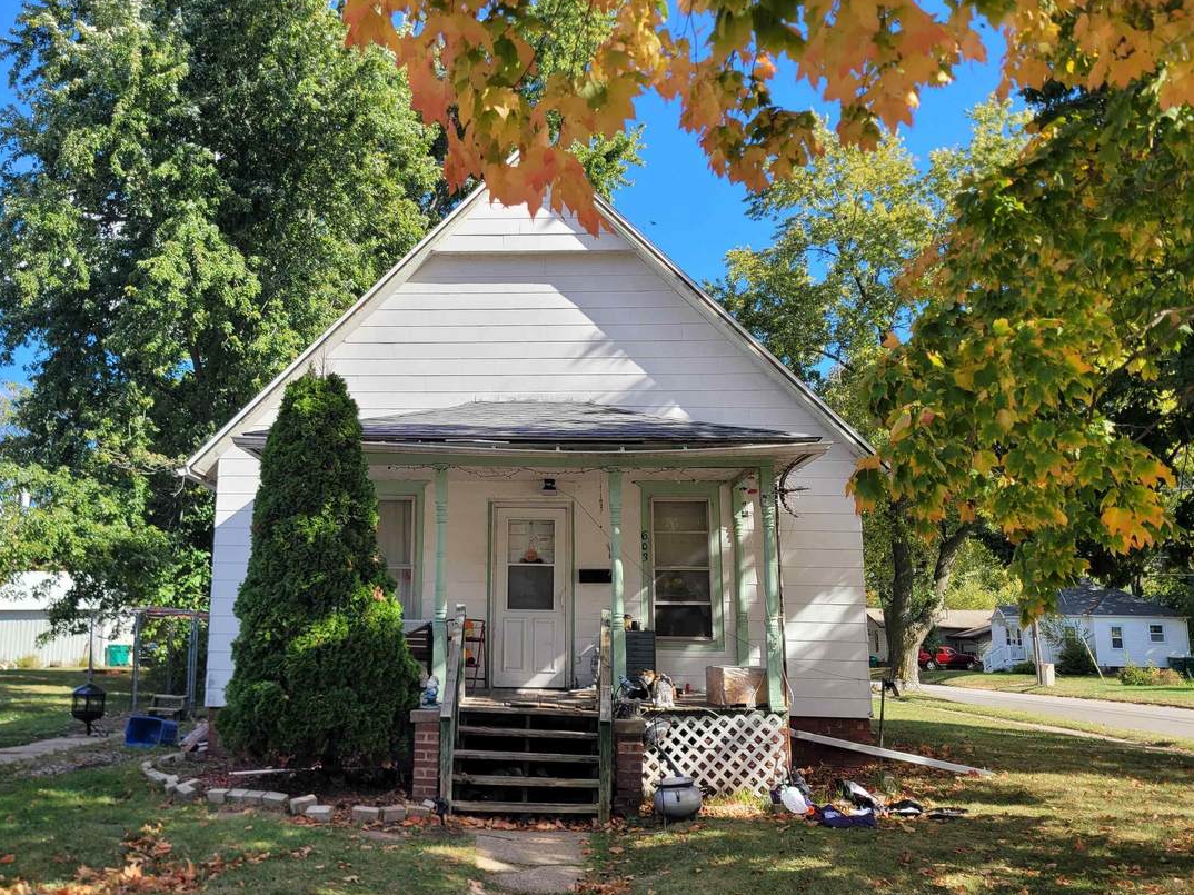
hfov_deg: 58.0
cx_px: 494
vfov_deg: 45.4
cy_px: 471
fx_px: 1069
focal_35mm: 31
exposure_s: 1/989
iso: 40
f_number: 1.8
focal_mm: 5.4
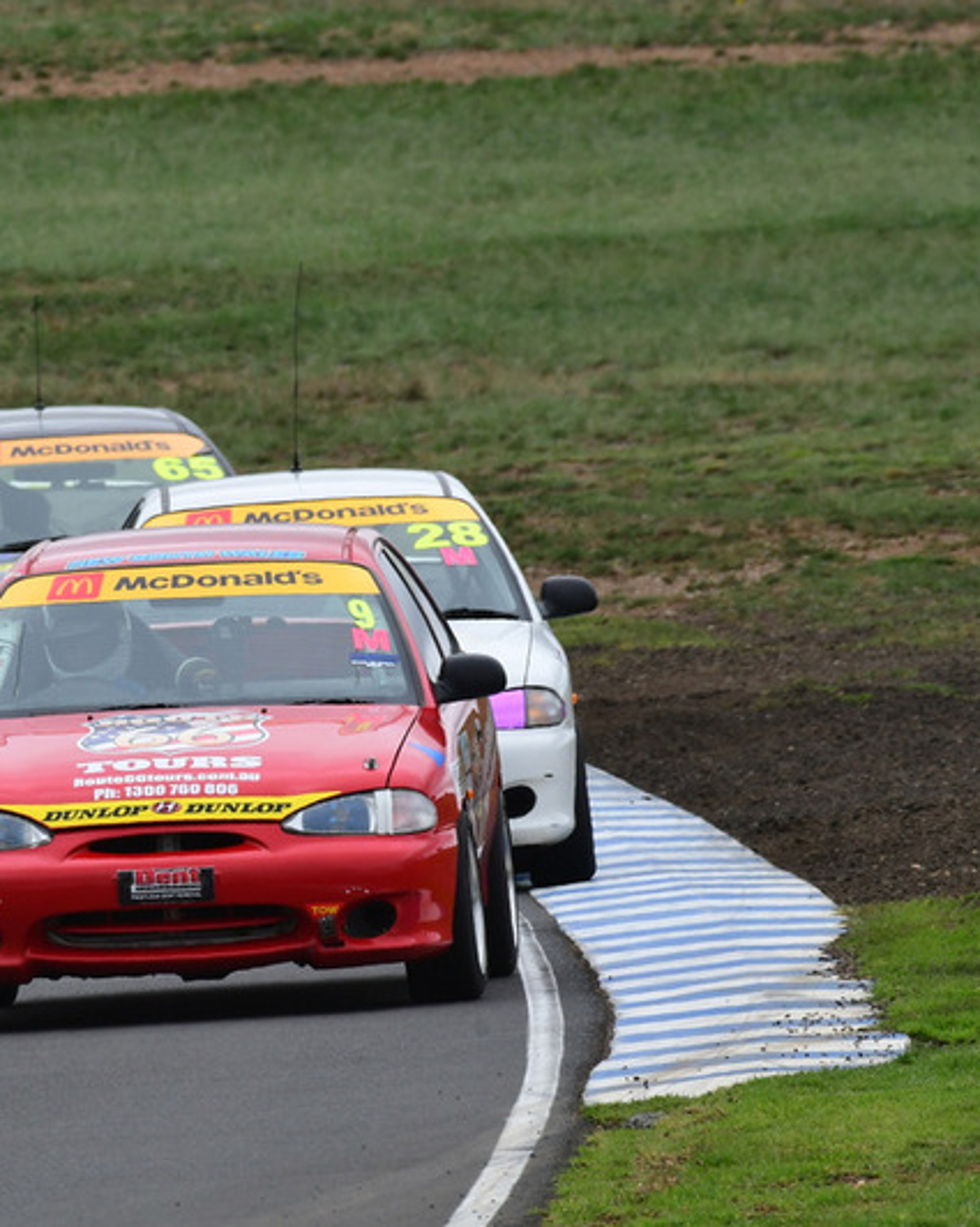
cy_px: 614
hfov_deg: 1.5
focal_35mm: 1017
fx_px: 36903
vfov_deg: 1.9
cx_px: 141
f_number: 13
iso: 640
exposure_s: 1/640
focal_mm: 480
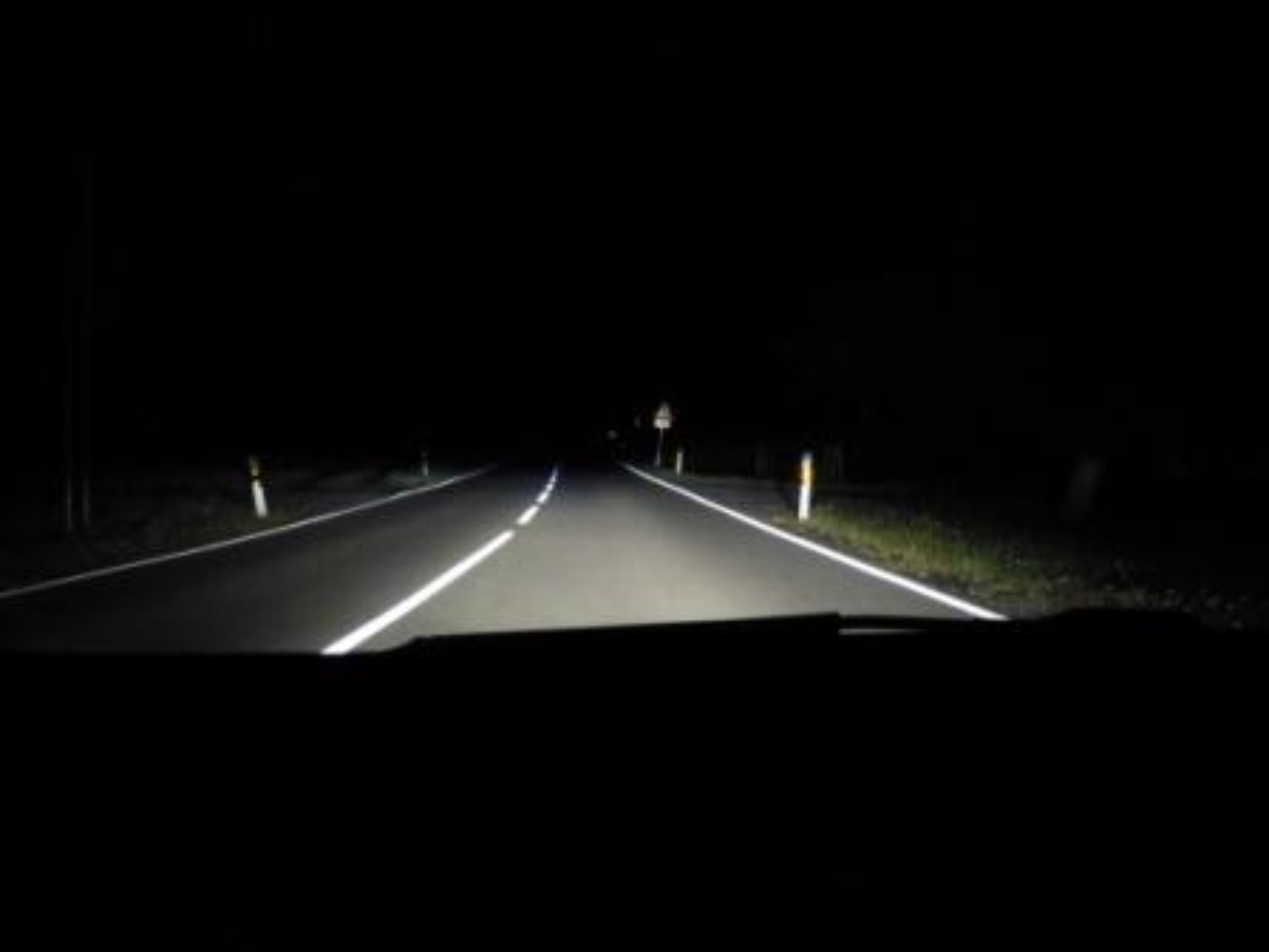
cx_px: 634
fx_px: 1283
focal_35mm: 35
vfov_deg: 40.7
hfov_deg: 52.6
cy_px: 476
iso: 1600
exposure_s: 1/4
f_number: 3.7
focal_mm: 6.1
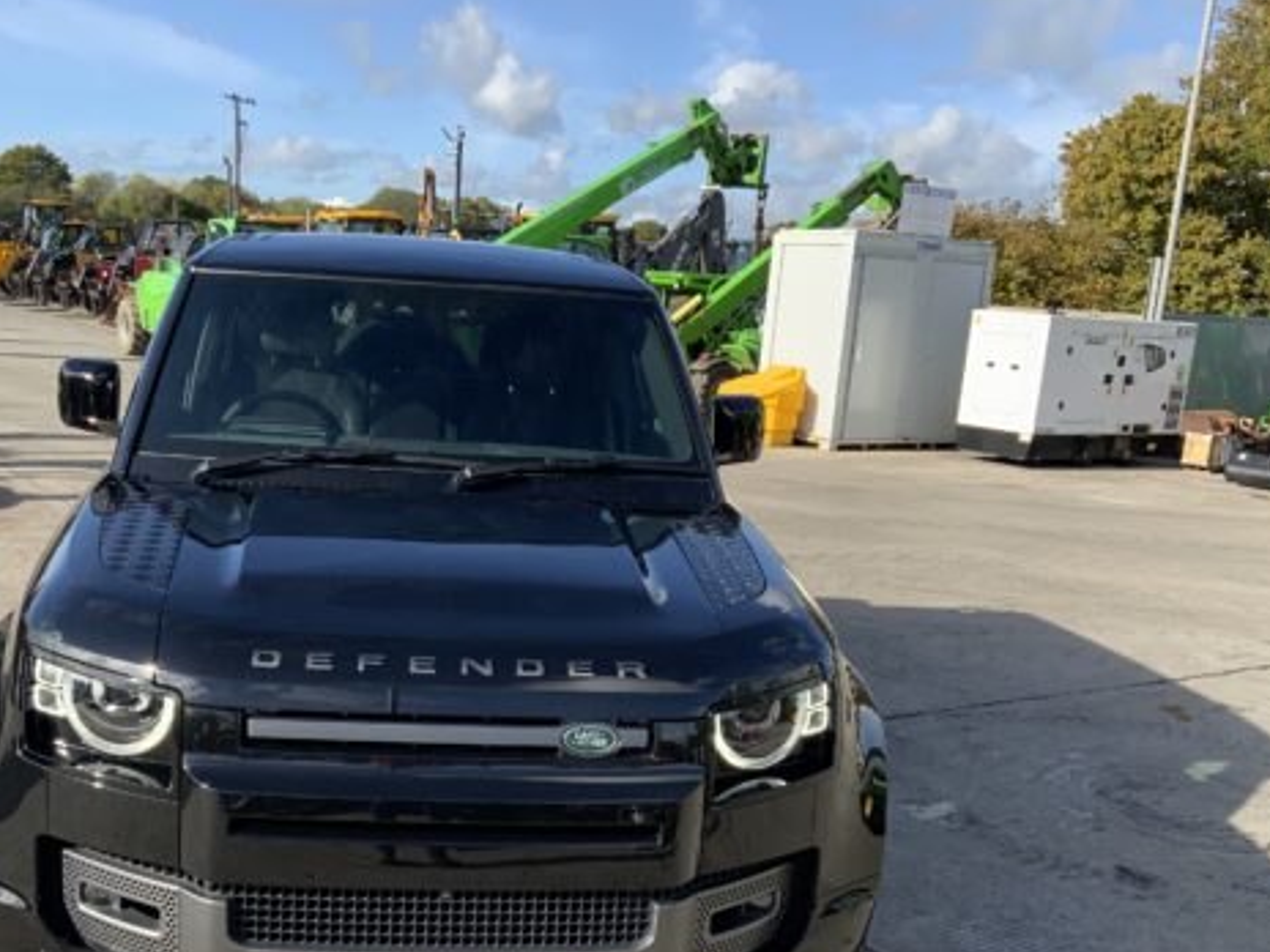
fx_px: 1468
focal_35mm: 40
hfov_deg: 46.6
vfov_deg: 35.6
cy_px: 635
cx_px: 523
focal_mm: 3
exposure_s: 1/1221
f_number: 1.8
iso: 16
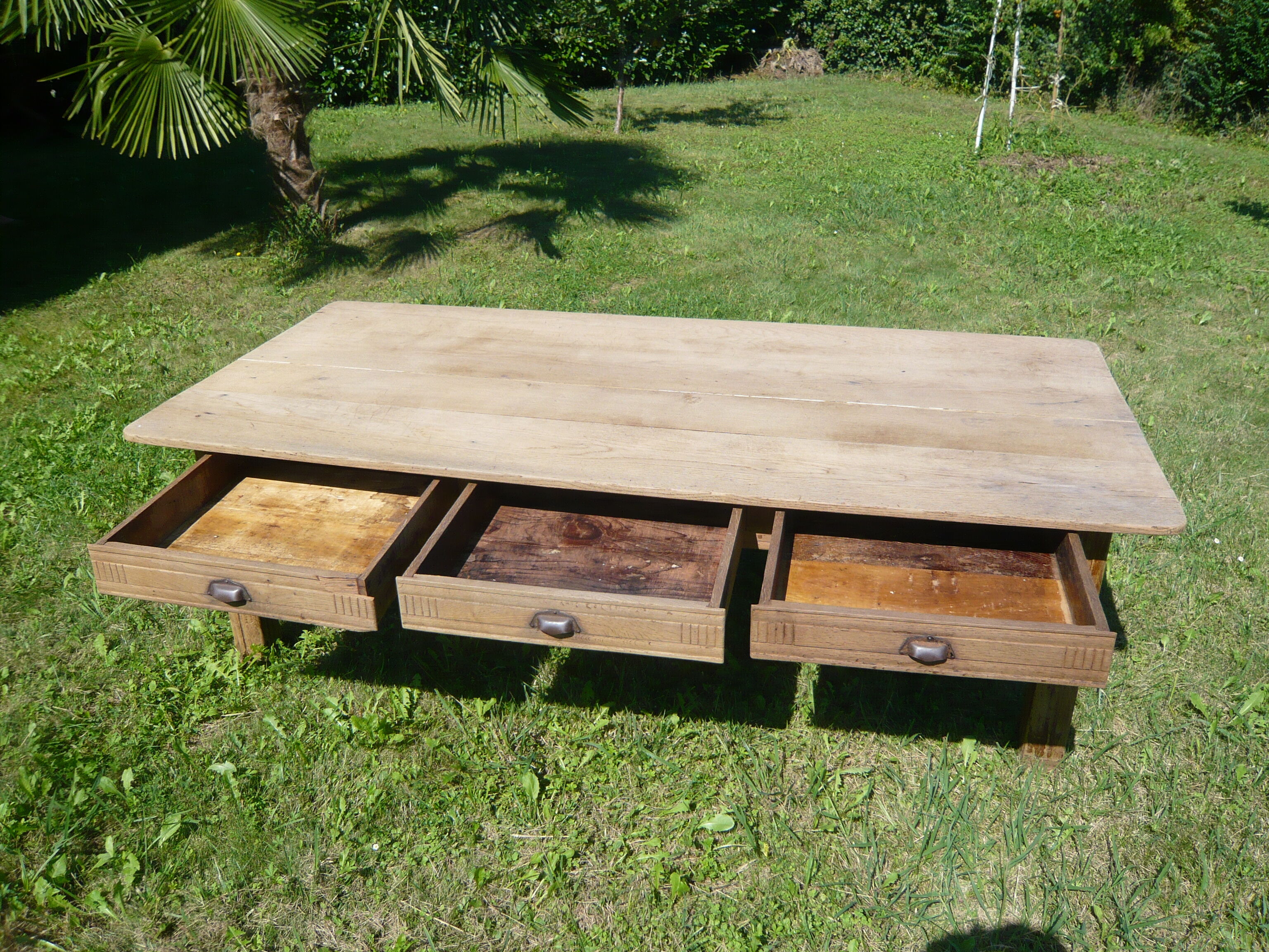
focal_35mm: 28
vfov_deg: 49.7
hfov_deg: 63.4
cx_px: 634
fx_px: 1026
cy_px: 476
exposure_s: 1/160
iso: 100
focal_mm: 4.6
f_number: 8
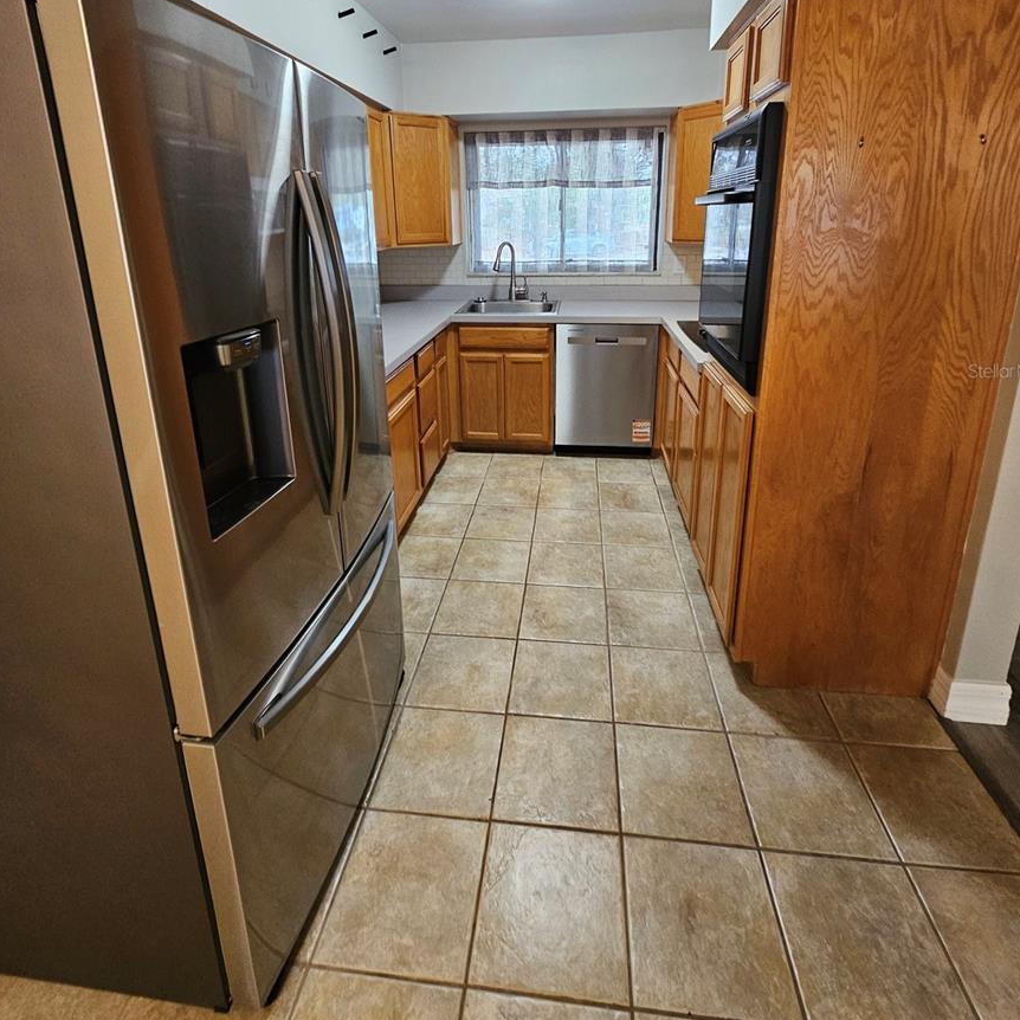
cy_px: 370
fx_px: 533
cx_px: 519
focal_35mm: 16
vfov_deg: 85.4
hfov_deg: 87.4
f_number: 2.2
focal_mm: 2.2
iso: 320
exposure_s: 1/30
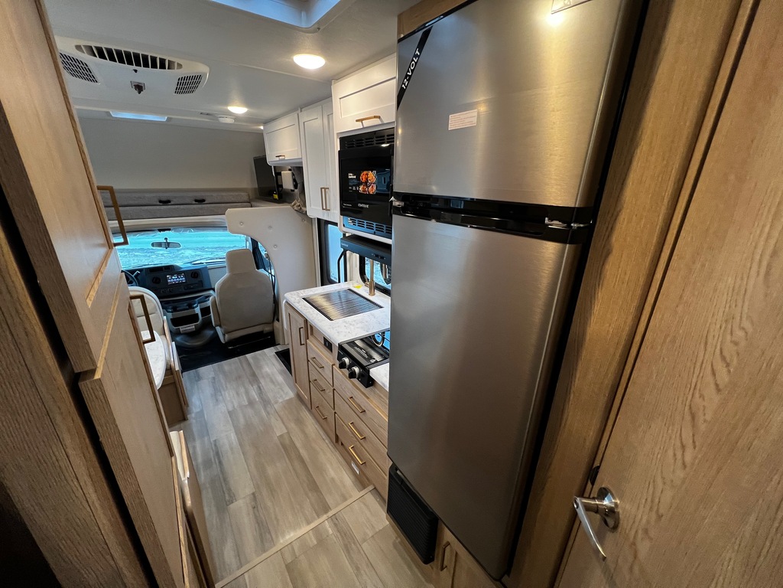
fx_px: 294
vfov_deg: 89.9
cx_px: 392
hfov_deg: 106.2
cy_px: 294
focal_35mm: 13
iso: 250
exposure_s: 1/96
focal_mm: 1.57
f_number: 1.8
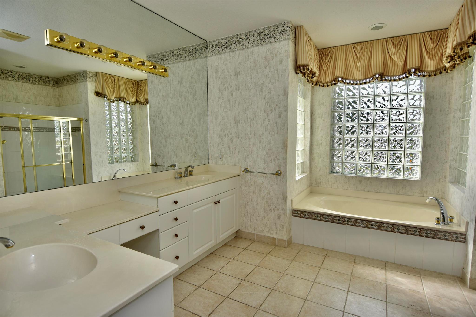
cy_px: 158
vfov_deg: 67.4
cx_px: 238
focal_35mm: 18
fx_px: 238
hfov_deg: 90.0
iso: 100
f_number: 5
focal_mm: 12
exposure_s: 1/250
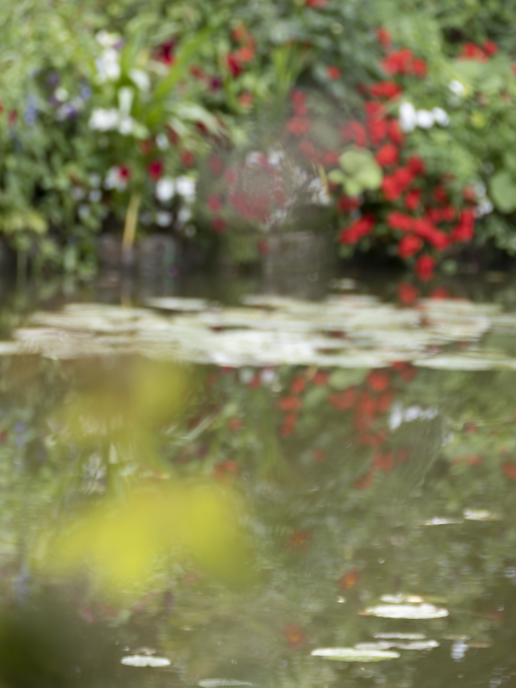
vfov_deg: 6.6
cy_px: 344
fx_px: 5982
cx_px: 258
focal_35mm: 301
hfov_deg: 4.9
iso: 125
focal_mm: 101.88
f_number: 4
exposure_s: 1/125
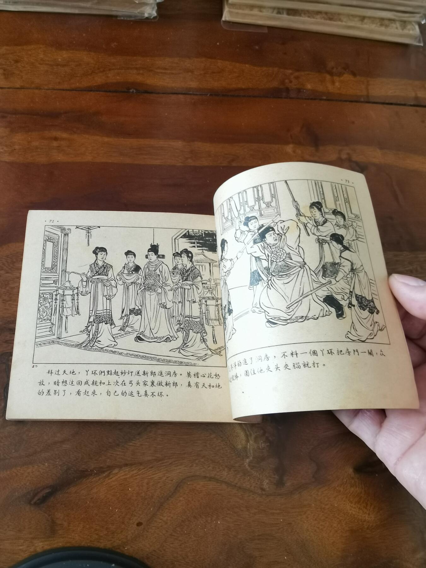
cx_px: 213
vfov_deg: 65.3
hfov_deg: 51.4
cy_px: 284
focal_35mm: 27
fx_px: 443
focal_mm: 2.26
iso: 125
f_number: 2.2
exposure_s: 1/33.3
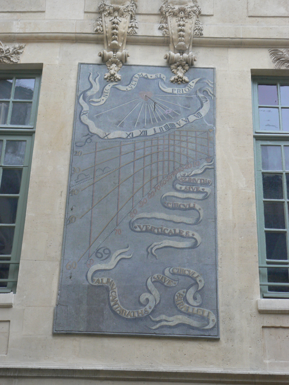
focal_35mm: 73
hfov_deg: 20.2
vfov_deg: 26.7
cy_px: 192
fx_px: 813
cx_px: 144
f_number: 3.2
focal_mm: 12.2
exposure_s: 1/30
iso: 100
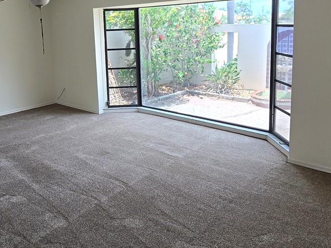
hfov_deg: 58.1
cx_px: 139
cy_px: 73
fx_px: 296
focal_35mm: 31
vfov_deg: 44.4
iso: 50
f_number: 2.2
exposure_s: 1/60
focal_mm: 2.2
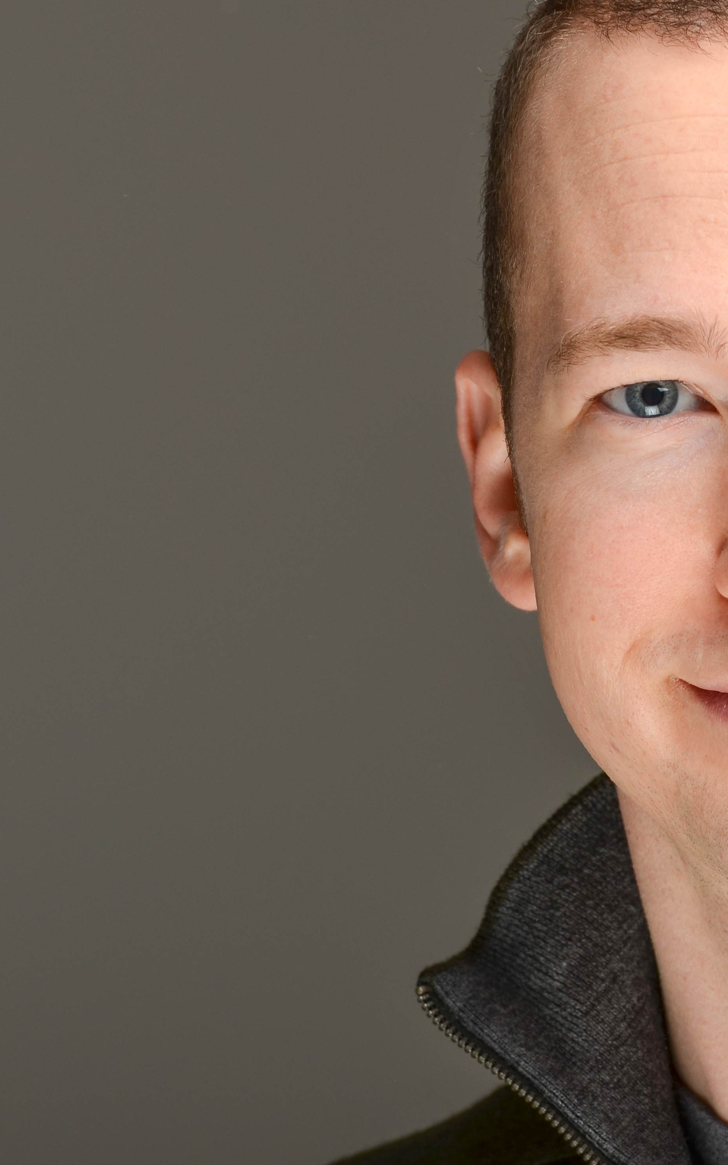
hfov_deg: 2.6
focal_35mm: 508
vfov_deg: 4.1
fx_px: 16126
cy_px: 546
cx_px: 963
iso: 100
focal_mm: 200
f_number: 6.3
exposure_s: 1/200
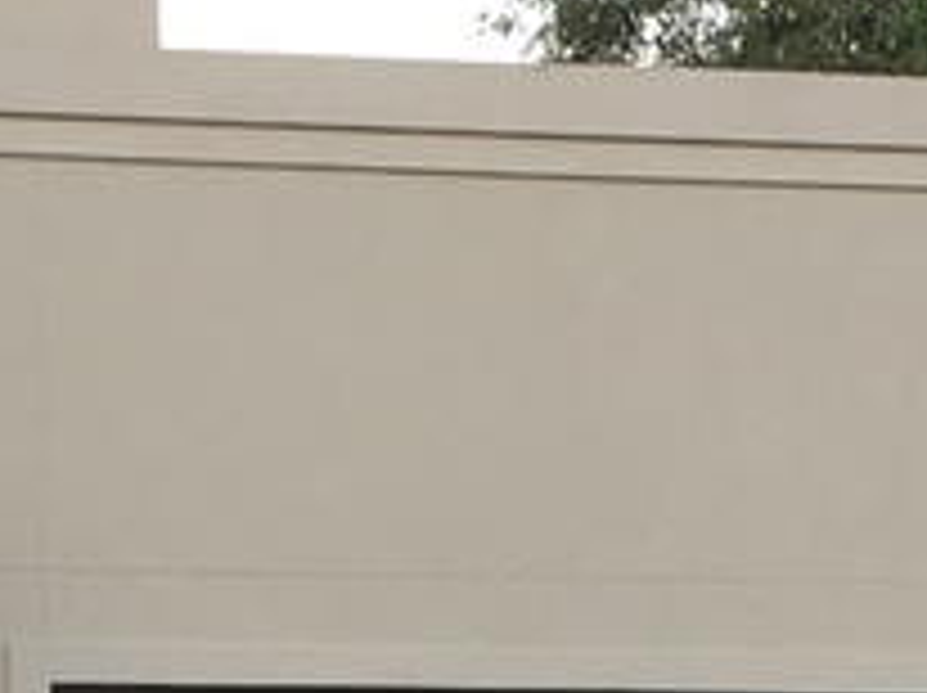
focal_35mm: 203
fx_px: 5430
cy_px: 1508
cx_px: 927
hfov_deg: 9.7
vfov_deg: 7.0
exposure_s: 1/120
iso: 32
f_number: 2.2
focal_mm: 4.15
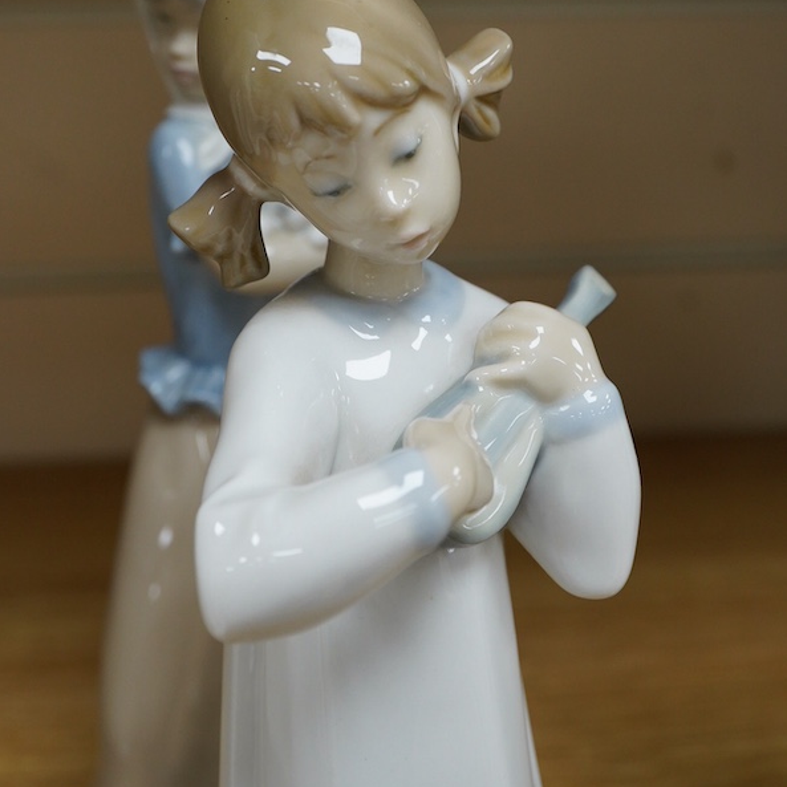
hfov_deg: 29.6
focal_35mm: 58
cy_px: 232
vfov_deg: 29.2
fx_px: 1492
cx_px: 395
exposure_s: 1/125
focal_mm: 30
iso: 1250
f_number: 10
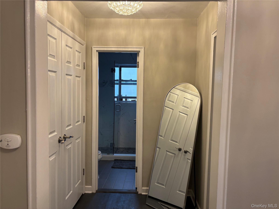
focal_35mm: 26
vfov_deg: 53.1
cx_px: 140
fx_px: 210
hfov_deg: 67.3
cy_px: 104
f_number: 1.6
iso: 100
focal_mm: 5.96
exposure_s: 1/60
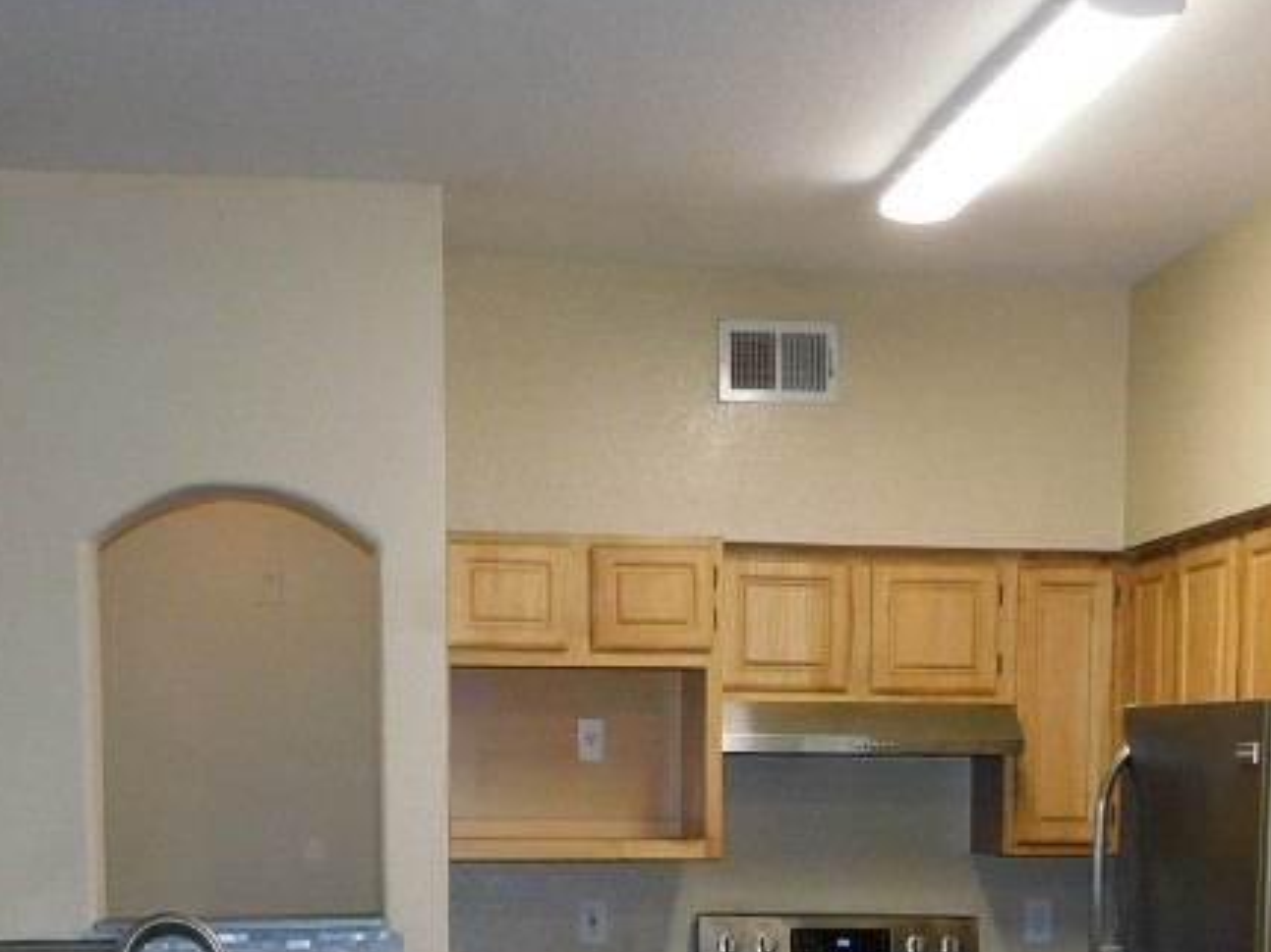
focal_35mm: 57
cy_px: 1046
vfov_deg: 24.0
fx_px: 2092
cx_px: 687
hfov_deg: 33.8
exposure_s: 1/30
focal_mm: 4.3
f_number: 3.3
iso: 200
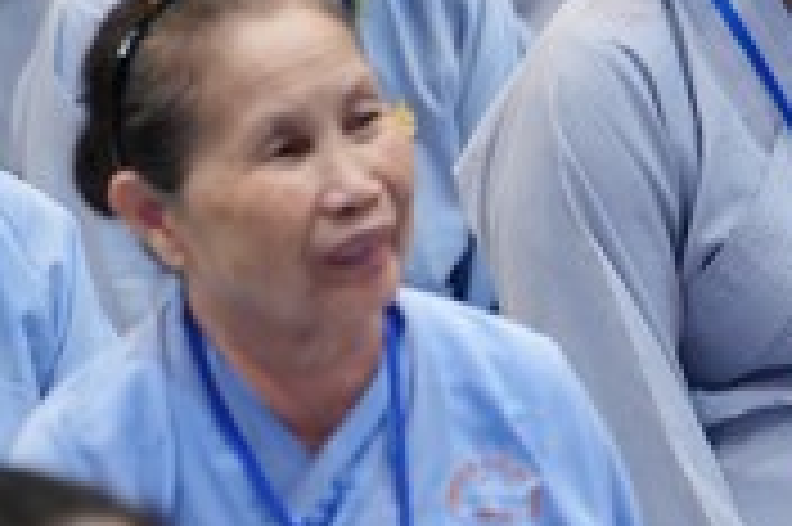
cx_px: 724
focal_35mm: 554
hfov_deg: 3.7
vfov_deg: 2.5
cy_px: 16
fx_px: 12176
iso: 1250
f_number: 2.8
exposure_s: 1/100
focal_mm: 150
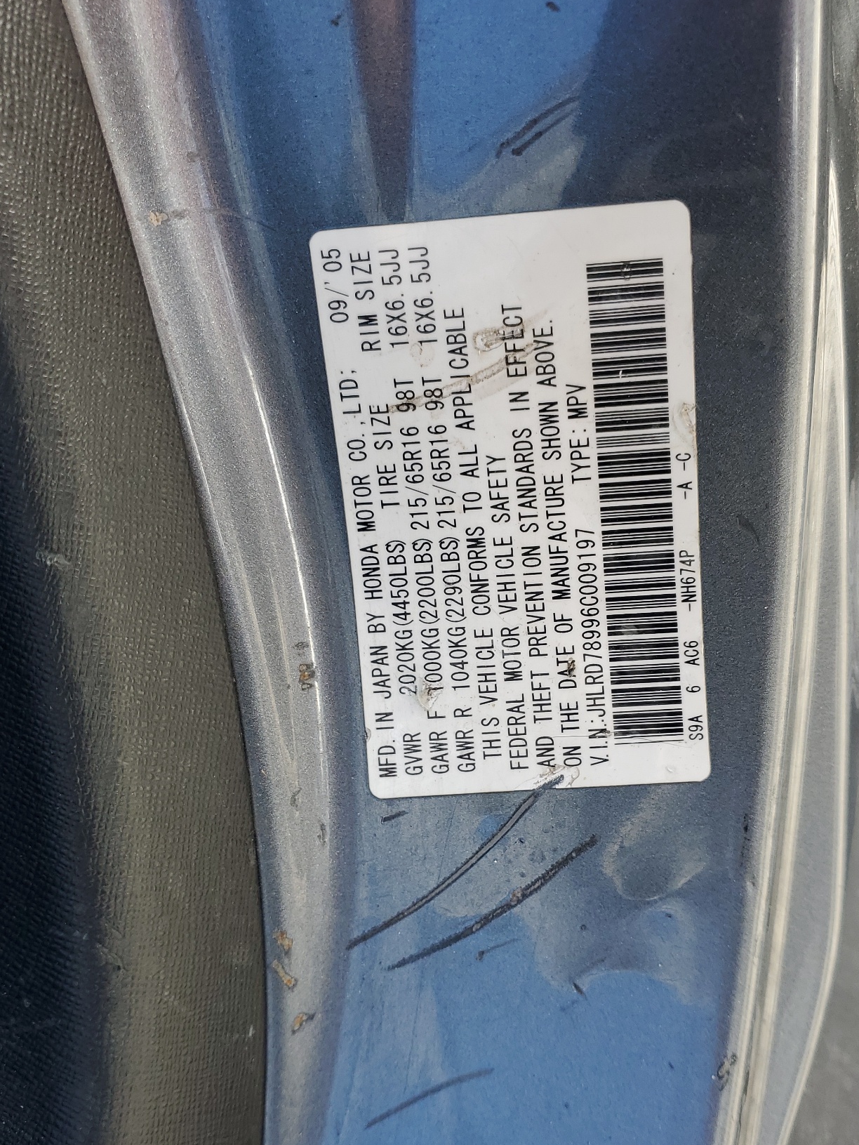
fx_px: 1125
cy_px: 668
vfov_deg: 53.7
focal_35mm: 34
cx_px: 460
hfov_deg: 41.8
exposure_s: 1/455
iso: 50
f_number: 1.5
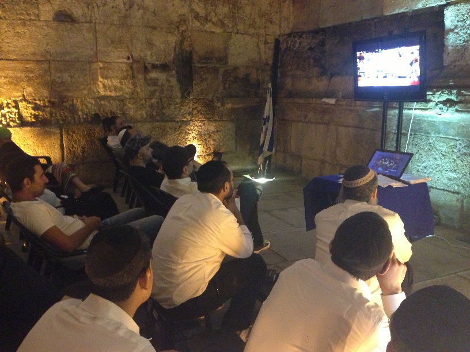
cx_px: 235
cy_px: 176
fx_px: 448
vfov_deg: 42.9
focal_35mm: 33
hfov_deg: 55.4
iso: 640
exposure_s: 1/15
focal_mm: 4.13
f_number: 2.4
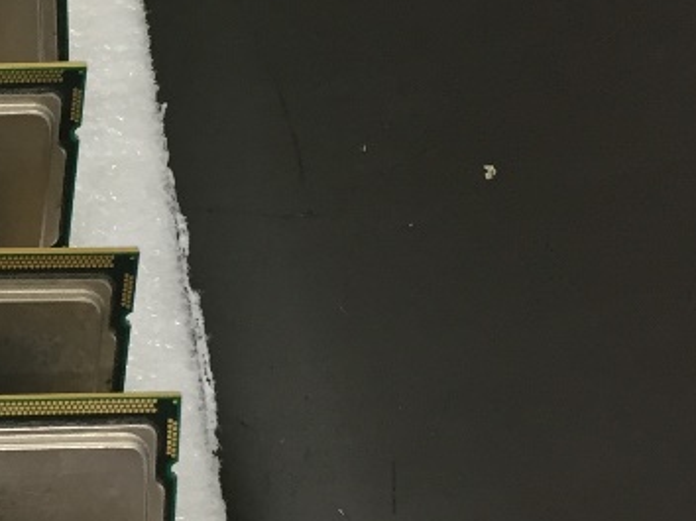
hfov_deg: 16.5
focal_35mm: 107
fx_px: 2150
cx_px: -397
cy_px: 302
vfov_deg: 13.8
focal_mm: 4.15
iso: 100
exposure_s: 1/33
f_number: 2.2
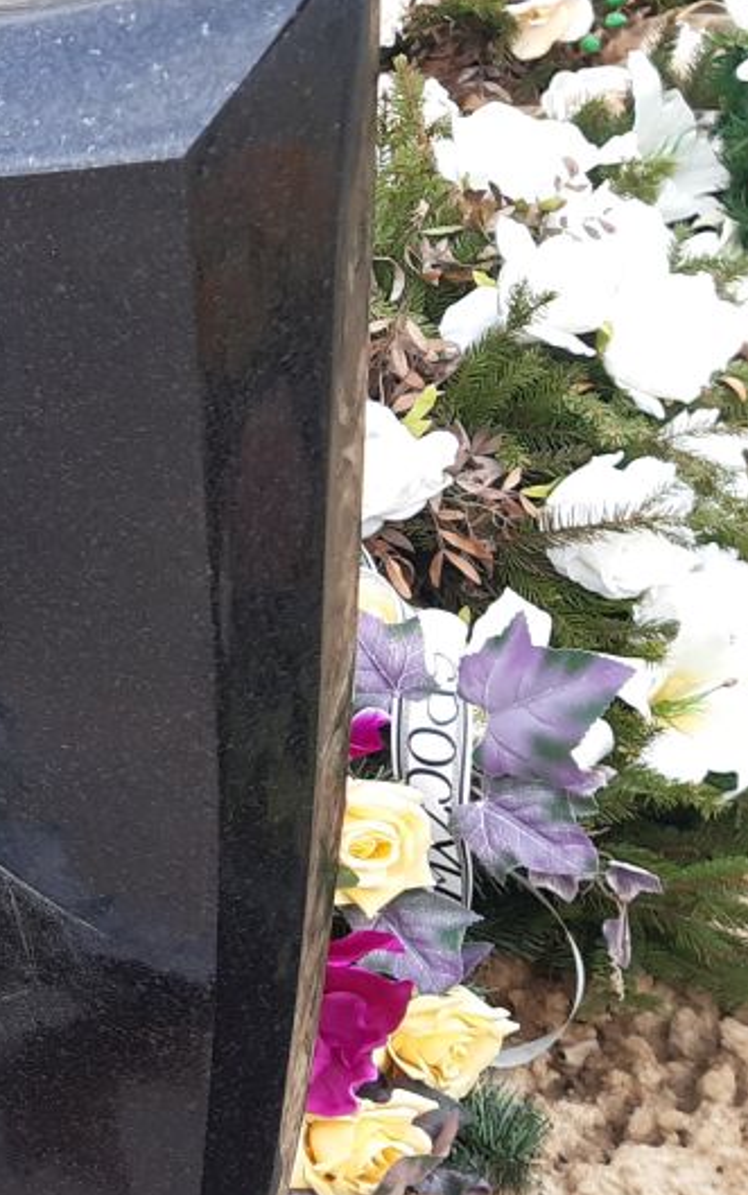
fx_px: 2346
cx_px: -583
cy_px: 692
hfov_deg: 15.6
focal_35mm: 72
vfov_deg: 28.5
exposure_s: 1/171
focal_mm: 3.92
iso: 40
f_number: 1.7
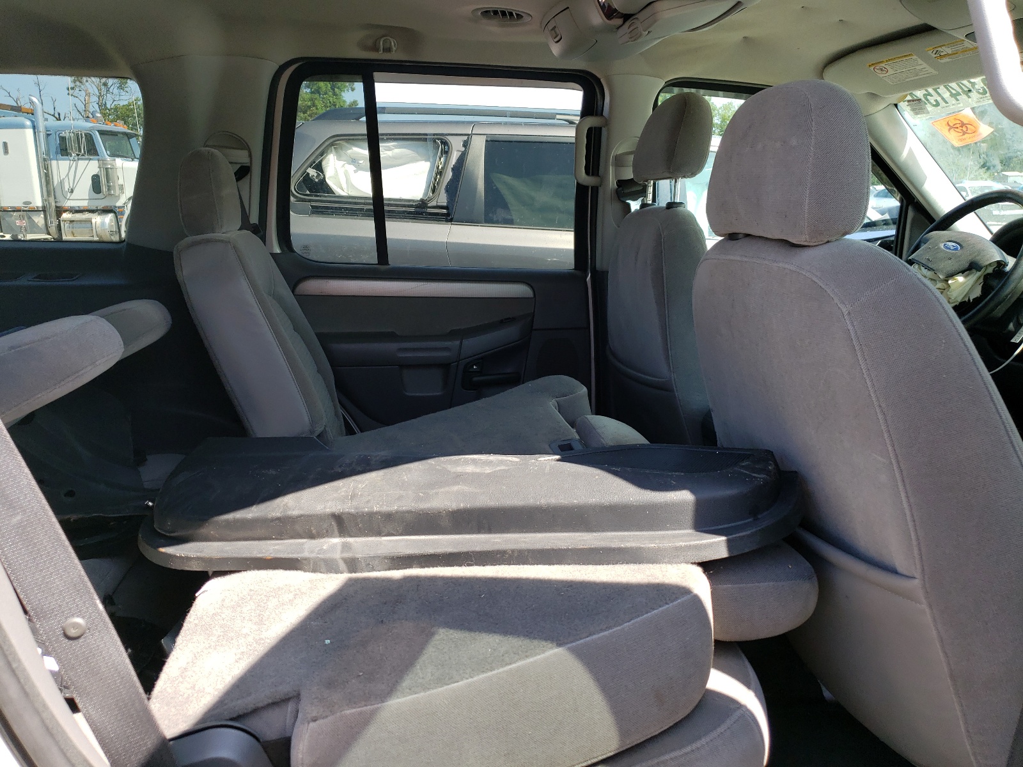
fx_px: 768
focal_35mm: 26
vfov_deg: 53.1
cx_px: 512
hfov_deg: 67.3
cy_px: 384
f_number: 1.5
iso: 50
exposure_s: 1/476
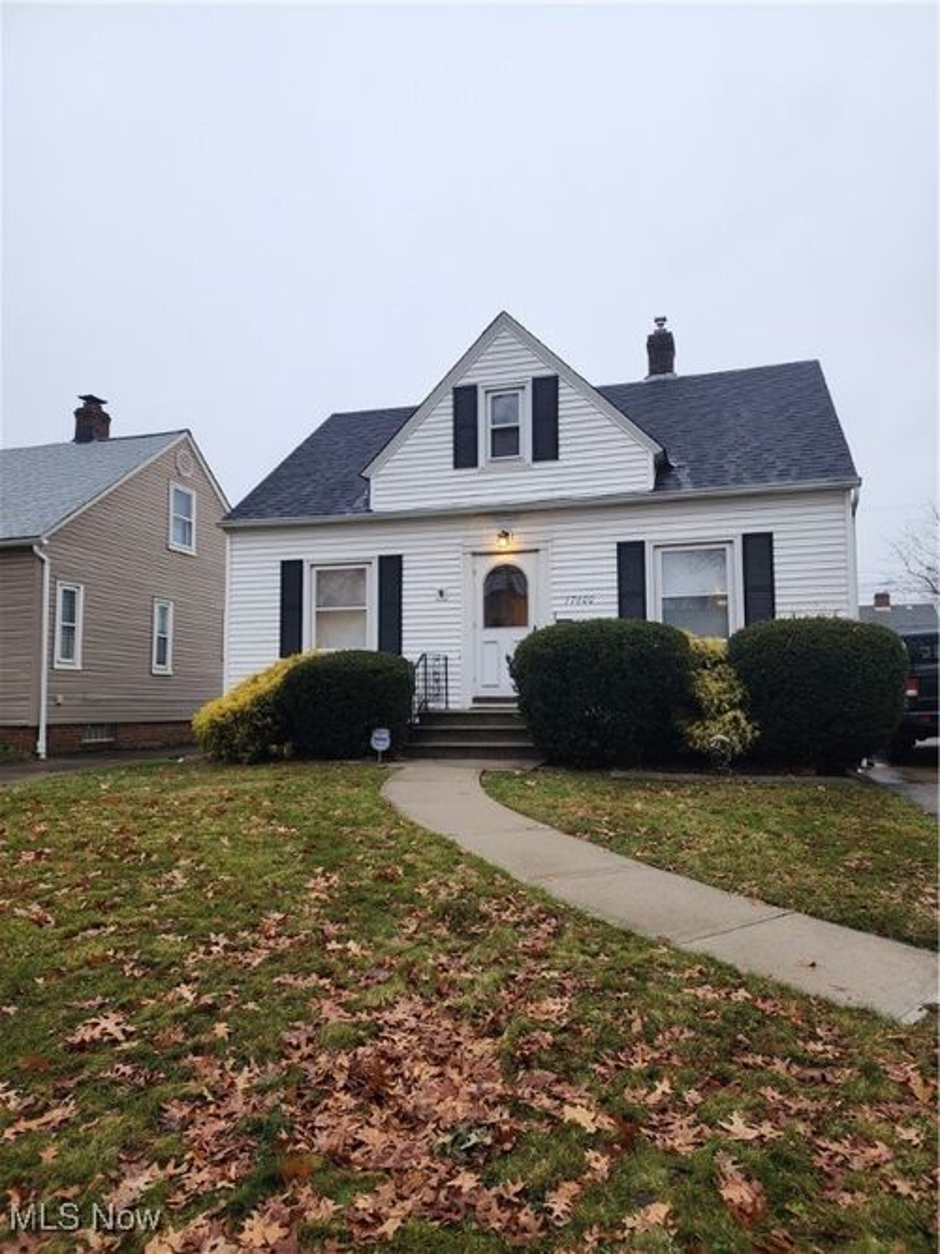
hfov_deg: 58.9
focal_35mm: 23
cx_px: 470
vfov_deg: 73.9
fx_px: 833
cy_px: 627
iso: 64
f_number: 1.8
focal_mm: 6.4
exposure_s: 1/180
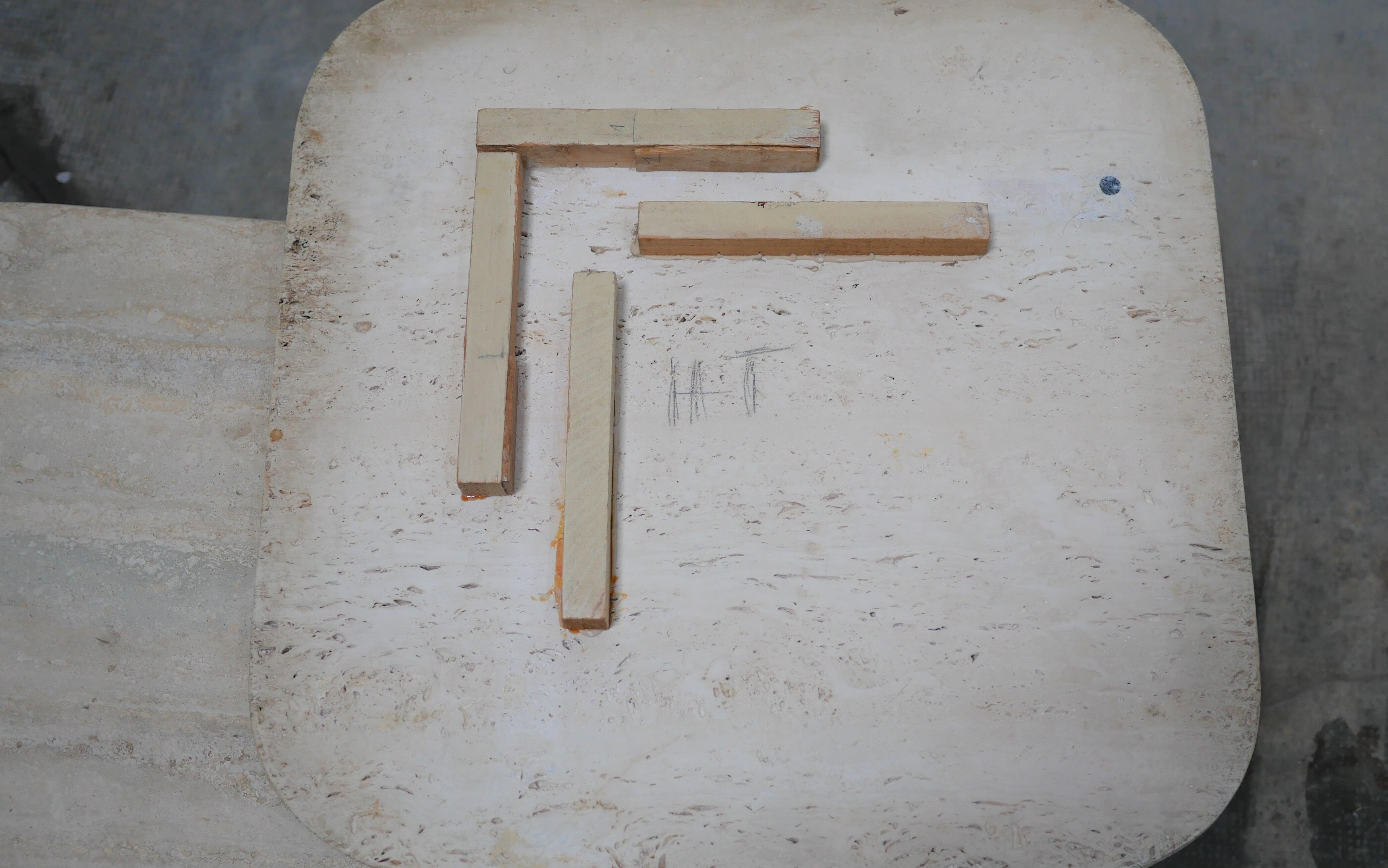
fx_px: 1778
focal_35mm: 47
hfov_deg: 42.6
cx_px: 702
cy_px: 462
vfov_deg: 27.4
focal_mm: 20
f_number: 1.7
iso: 200
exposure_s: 1/80
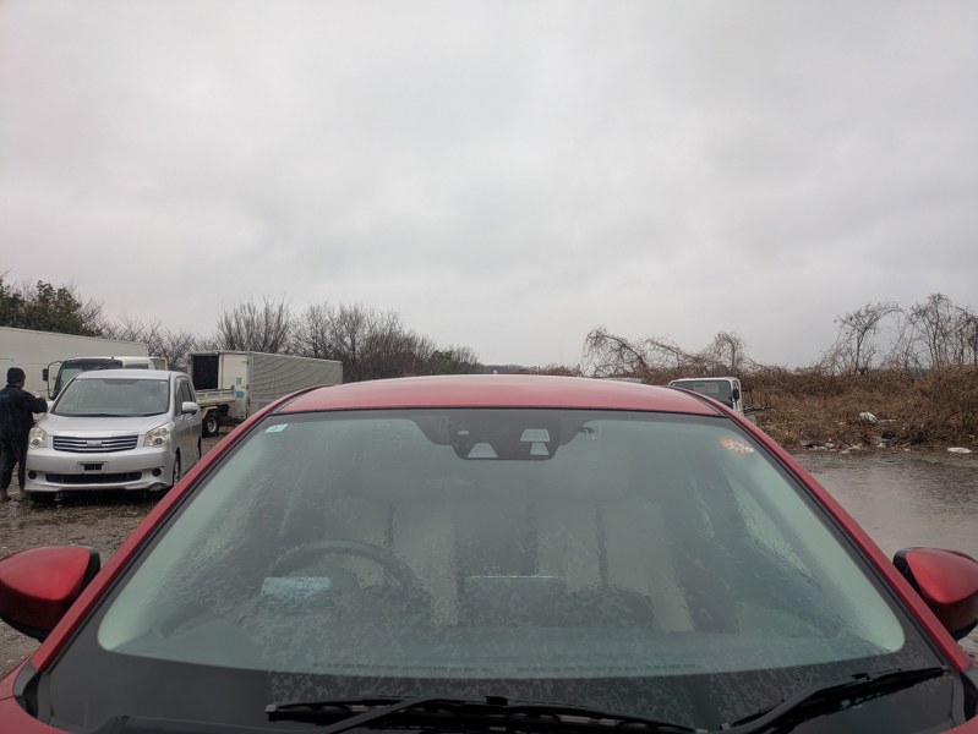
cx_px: 489
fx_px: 707
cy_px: 367
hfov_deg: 69.4
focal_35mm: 25
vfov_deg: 54.9
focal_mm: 5.43
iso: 69
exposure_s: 1/453
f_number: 1.89
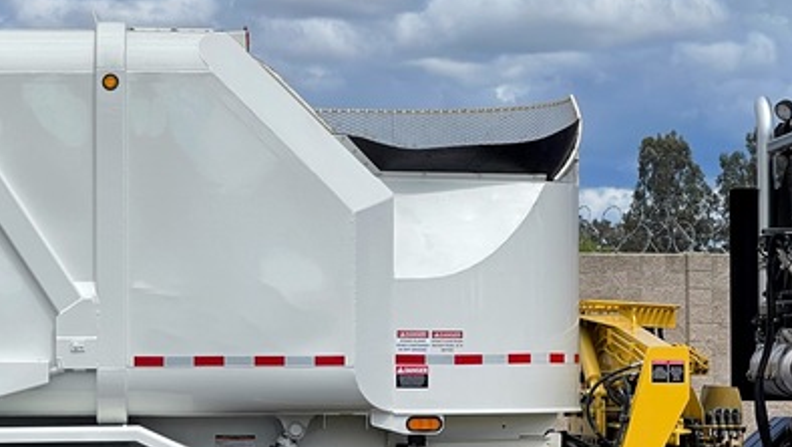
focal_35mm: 138
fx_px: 2899
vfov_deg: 8.8
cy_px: 249
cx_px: 205
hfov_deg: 15.5
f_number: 2.2
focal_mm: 7.5
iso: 20
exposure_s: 1/2370
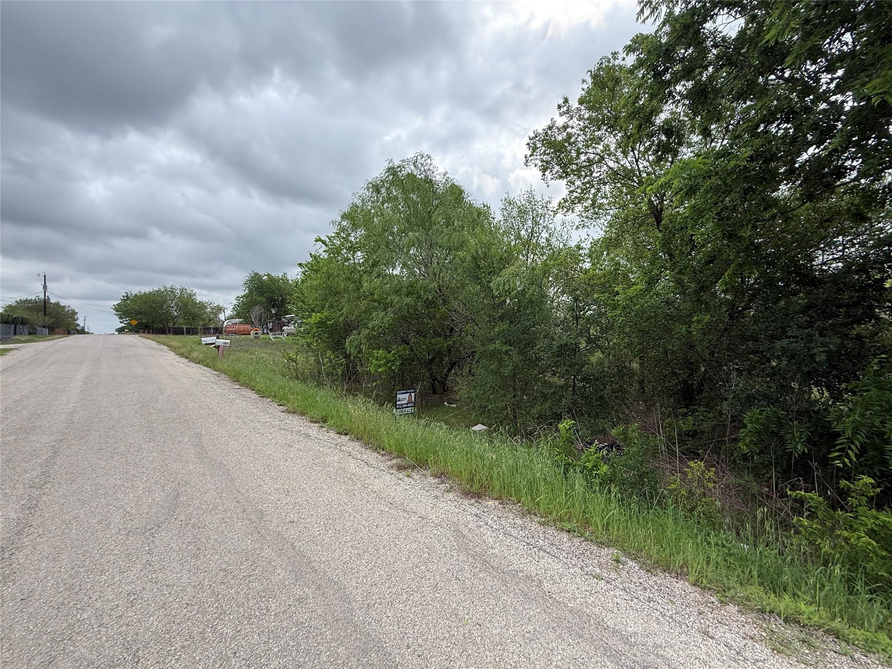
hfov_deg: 102.1
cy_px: 334
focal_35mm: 14
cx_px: 446
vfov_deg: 85.7
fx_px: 361
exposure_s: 1/779
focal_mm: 2.22
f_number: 2.2
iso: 64
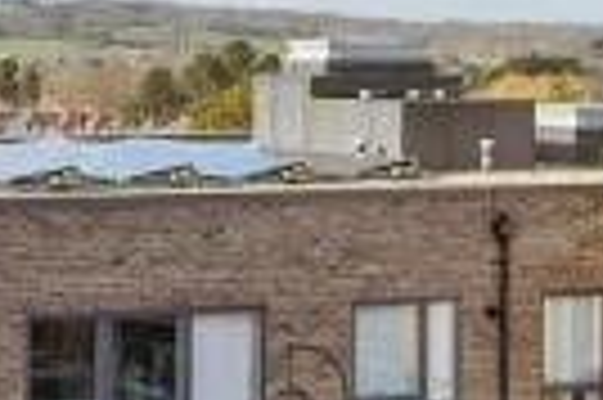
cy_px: 65
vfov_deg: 9.3
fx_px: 2459
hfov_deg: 13.9
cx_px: 133
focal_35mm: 147
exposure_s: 1/640
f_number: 8
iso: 200
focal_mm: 20
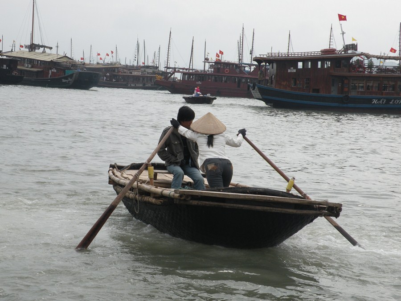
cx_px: 200
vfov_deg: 17.6
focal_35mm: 84
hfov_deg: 23.3
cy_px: 150
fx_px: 973
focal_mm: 14.9
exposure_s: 1/270
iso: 64
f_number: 7.1
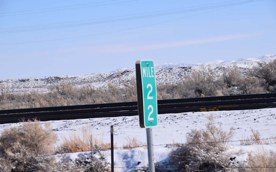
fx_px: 1271
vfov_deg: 7.8
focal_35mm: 169
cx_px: 138
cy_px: 88
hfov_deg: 12.4
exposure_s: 1/640
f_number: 9
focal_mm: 110
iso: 200
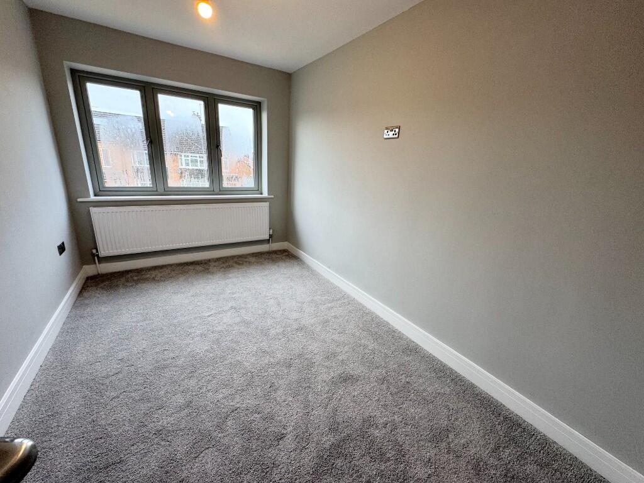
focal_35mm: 14
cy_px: 242
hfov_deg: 102.1
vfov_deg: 85.7
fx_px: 260
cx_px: 322
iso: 125
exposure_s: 1/100
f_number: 2.2
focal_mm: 2.22
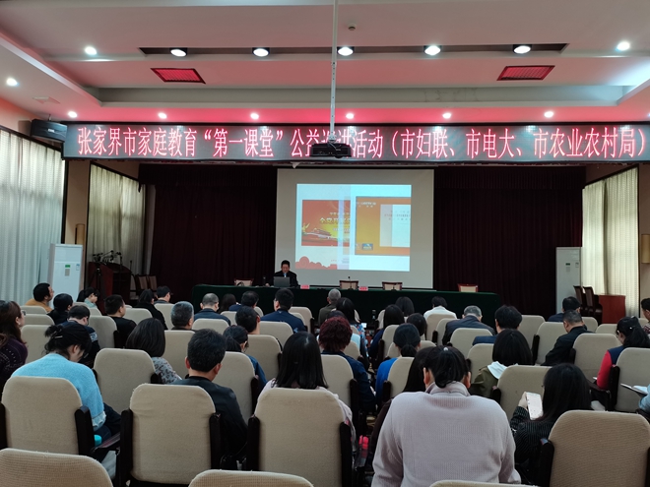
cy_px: 244
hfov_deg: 67.3
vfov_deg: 53.1
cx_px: 325
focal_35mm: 26
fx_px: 488
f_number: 1.8
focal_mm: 5.58
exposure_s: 1/50
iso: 320
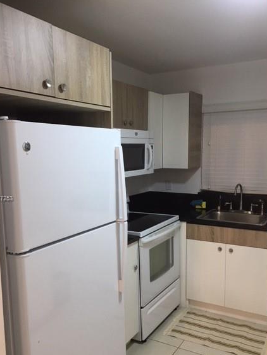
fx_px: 339
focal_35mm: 33
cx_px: 134
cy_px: 199
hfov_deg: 43.0
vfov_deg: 55.2
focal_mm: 4.15
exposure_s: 1/33
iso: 80
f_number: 2.2
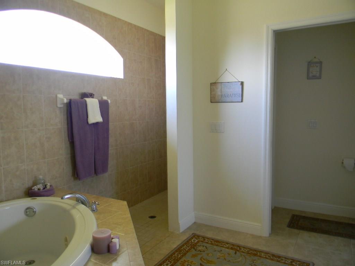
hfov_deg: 63.4
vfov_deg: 49.7
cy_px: 133
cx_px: 178
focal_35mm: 28
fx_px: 287
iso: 152
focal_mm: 5
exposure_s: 1/30
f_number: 3.5
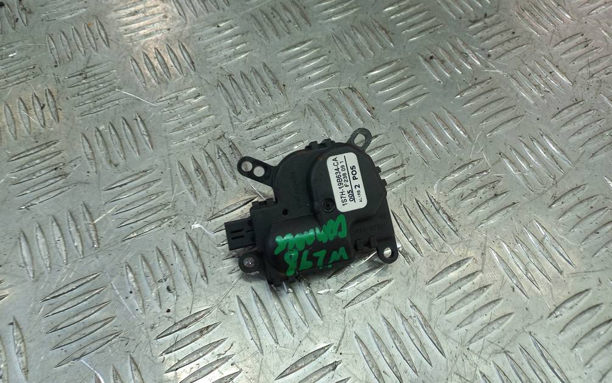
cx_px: 302
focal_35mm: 27
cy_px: 170
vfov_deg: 45.9
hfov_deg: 68.4
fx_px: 450
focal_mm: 4.6
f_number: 1.8
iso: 50
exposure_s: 1/50
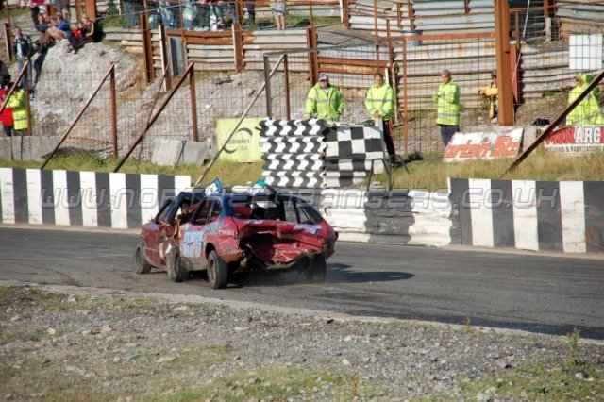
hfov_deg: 10.2
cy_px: 201
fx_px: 3396
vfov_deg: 6.8
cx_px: 302
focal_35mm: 202
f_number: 6
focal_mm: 135
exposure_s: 1/1000
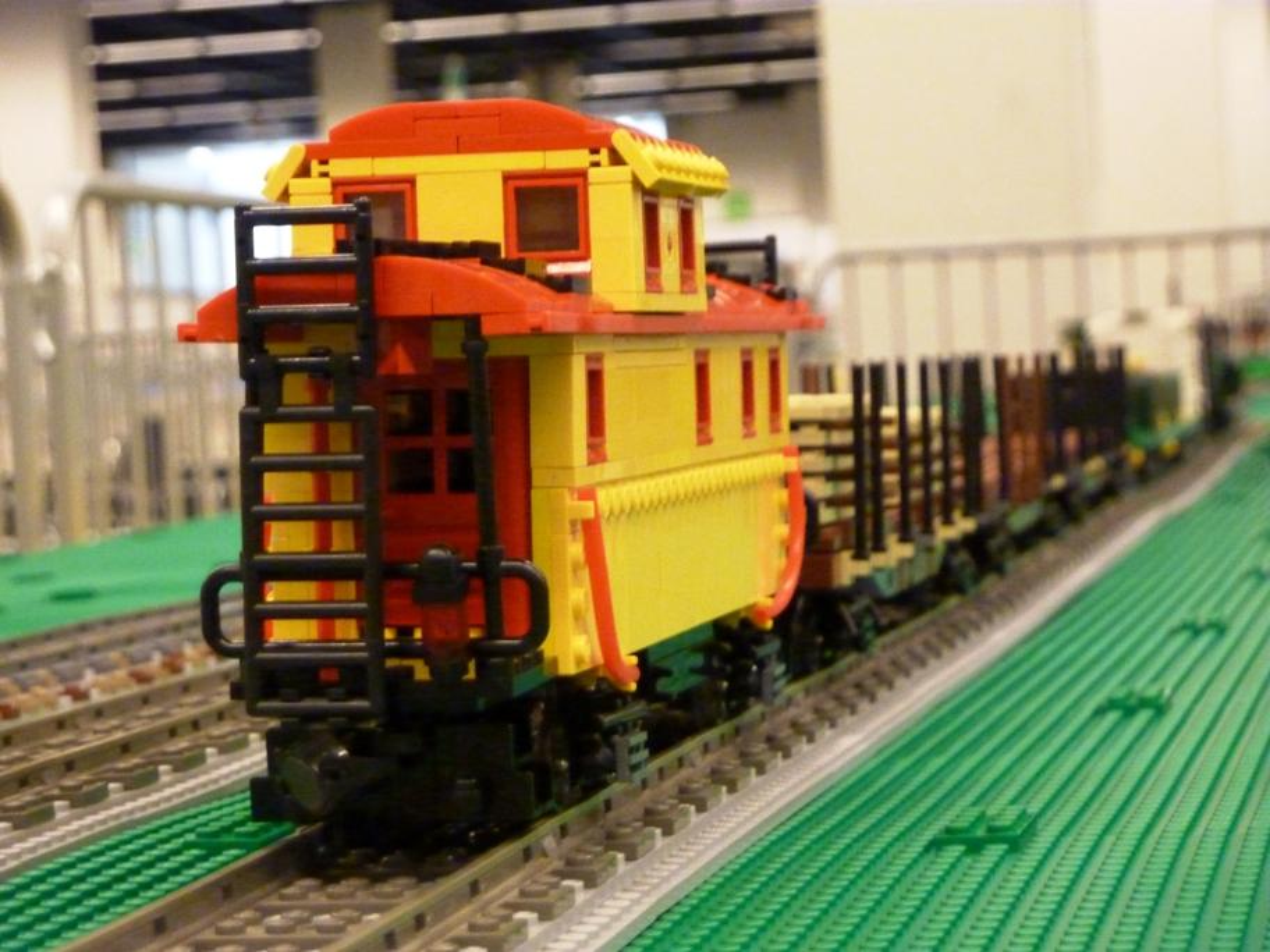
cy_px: 476
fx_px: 3816
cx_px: 635
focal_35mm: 104
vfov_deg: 14.2
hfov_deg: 18.9
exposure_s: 1/15
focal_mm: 17
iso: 800
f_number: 4.3
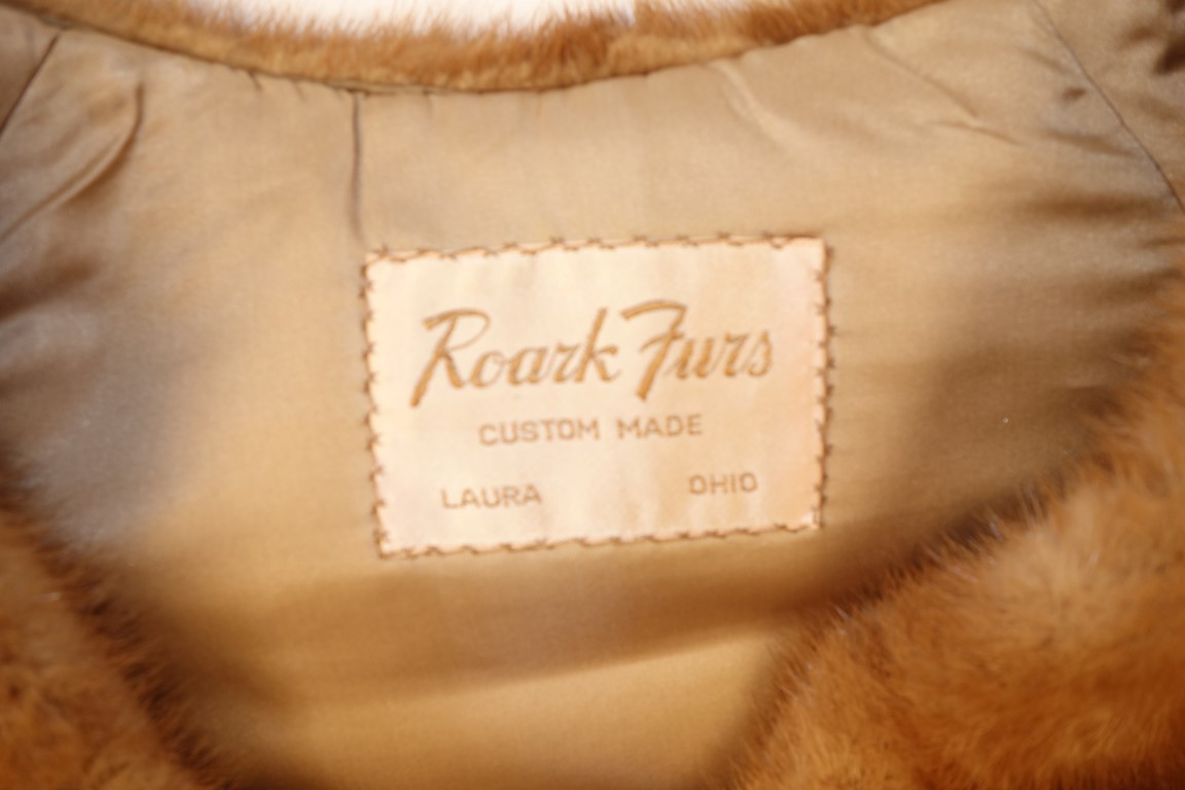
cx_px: 592
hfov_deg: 65.5
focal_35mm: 28
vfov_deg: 46.4
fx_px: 922
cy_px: 395
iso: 125
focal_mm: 10.4
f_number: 4
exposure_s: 1/100
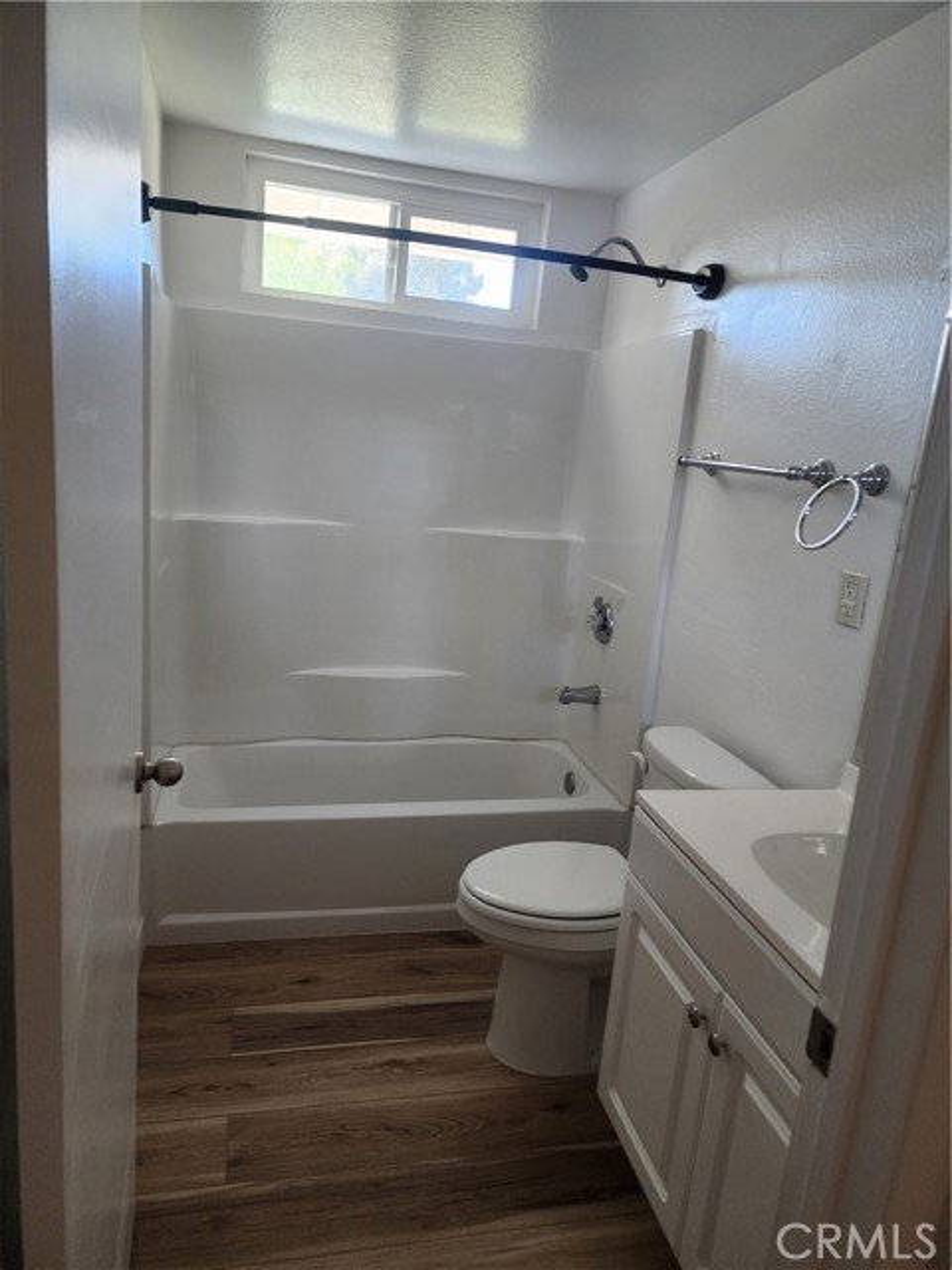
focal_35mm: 23
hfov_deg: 58.9
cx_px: 476
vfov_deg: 73.9
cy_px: 635
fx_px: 843
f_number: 1.8
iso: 500
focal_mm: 6.4
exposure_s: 1/120
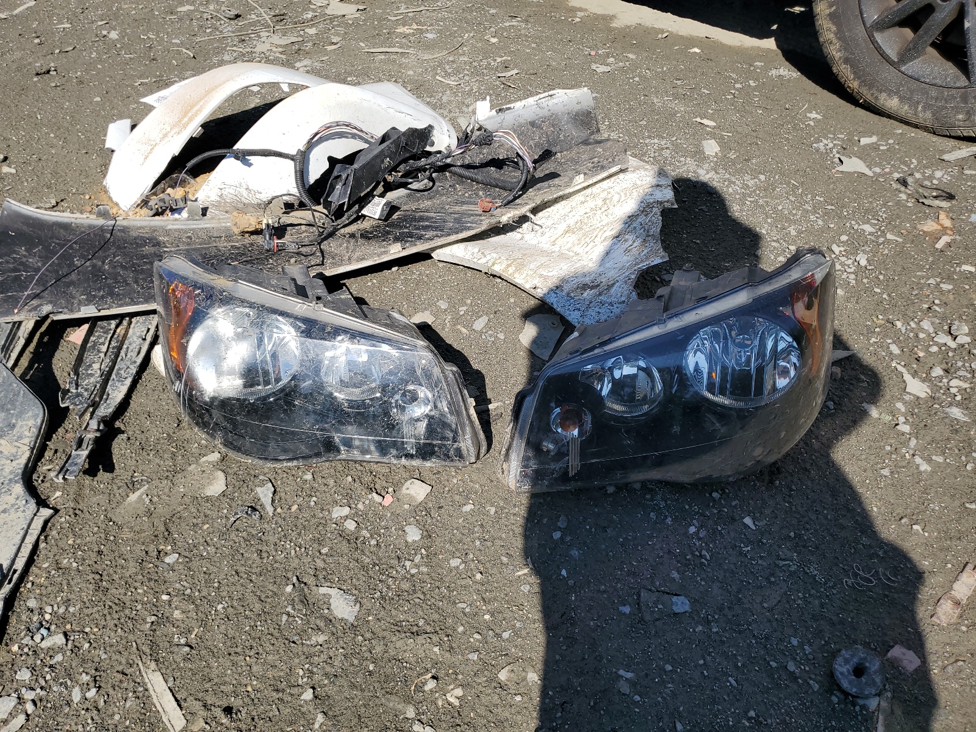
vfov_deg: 53.1
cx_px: 488
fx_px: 733
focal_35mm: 26
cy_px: 366
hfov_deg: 67.3
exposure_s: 1/3333
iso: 50
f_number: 1.5
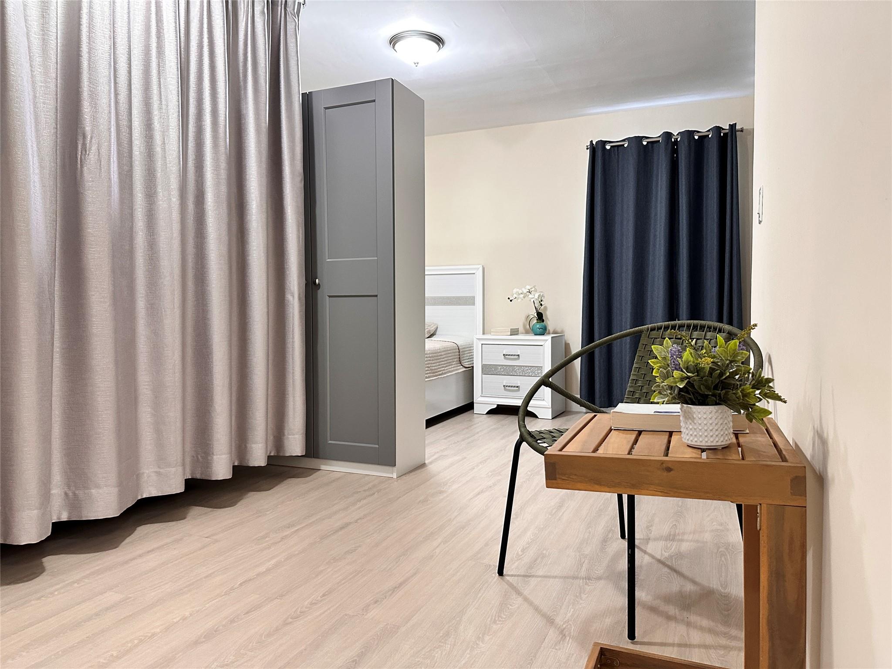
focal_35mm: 24
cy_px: 334
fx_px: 618
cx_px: 446
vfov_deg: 56.8
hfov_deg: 71.6
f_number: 1.78
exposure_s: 1/60
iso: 400
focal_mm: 6.86
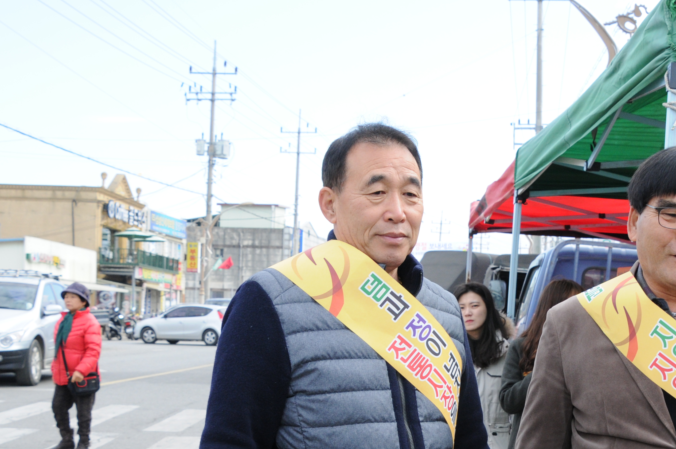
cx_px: 454
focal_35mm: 61
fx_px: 1144
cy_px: 362
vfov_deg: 21.9
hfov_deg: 32.6
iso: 500
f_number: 9
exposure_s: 1/250
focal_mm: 24
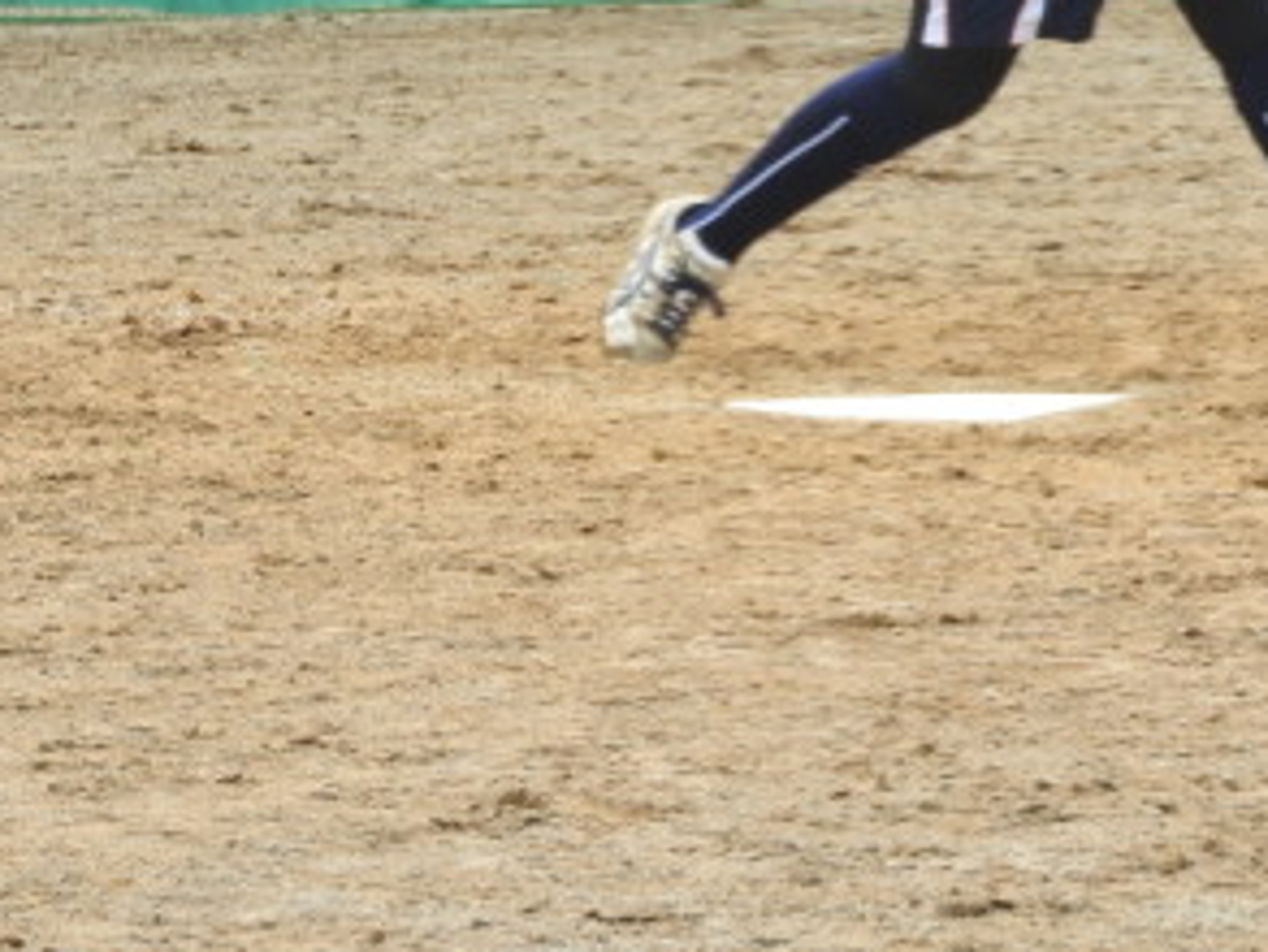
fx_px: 20228
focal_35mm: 552
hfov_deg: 3.6
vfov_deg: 2.7
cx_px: 853
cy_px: -17
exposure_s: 1/125
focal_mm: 48.4
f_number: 5.5
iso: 100
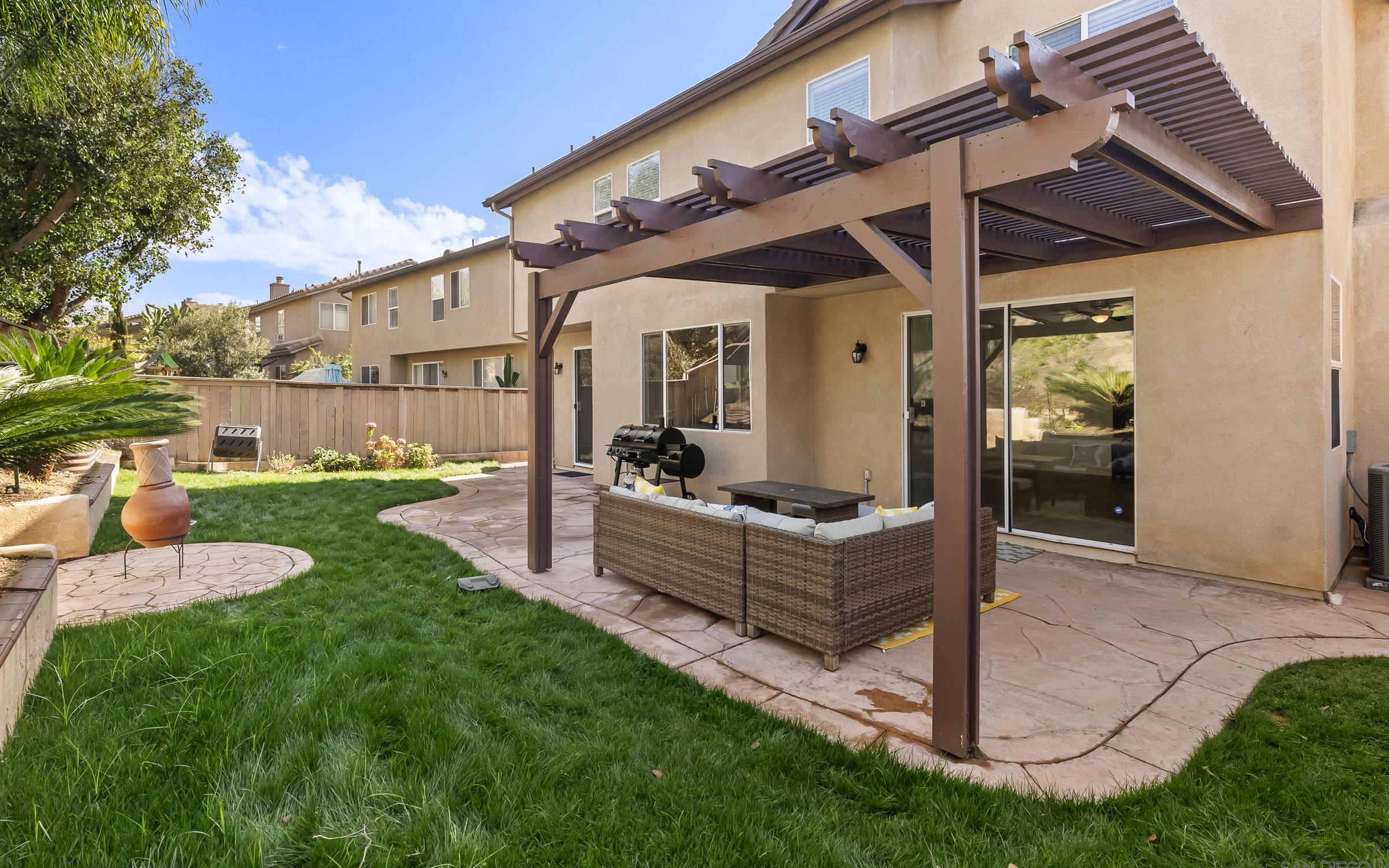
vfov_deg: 67.9
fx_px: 644
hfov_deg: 94.4
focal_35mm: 17
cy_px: 398
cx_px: 696
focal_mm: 16
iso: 500
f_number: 8
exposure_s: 1/200
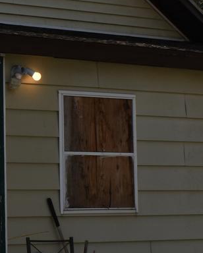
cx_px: -84
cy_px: 117
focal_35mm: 150
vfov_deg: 12.8
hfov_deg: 10.0
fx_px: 1125
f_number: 11
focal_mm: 20
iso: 100
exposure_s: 1/200
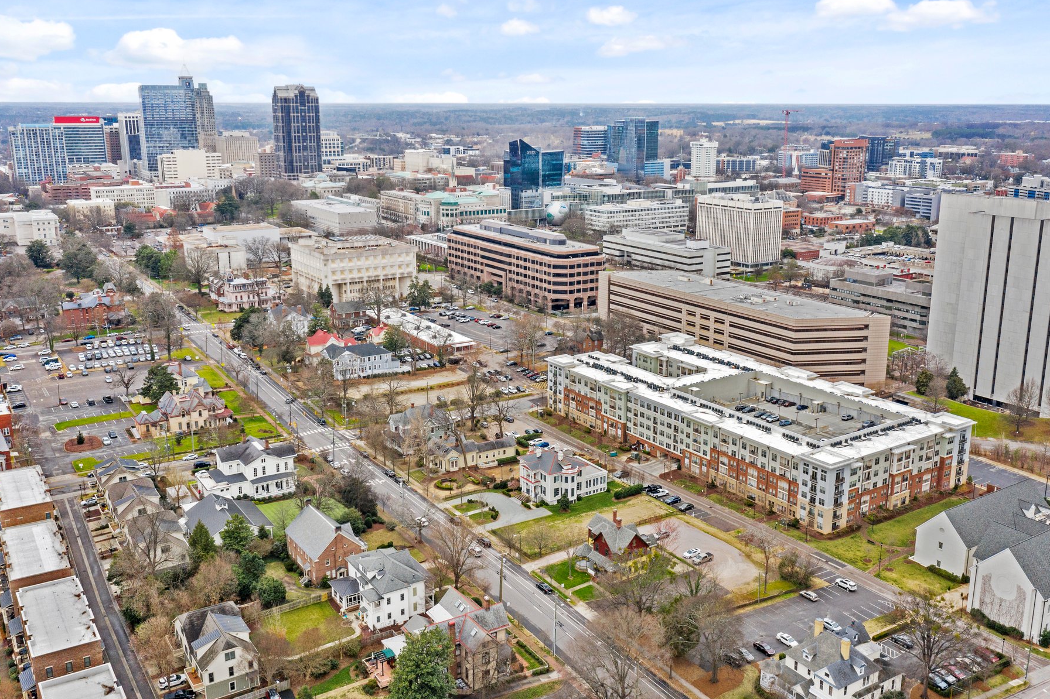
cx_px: 554
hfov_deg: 58.7
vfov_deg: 41.1
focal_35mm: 32
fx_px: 933
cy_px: 345
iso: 100
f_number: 5
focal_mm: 10.26
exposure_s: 1/240
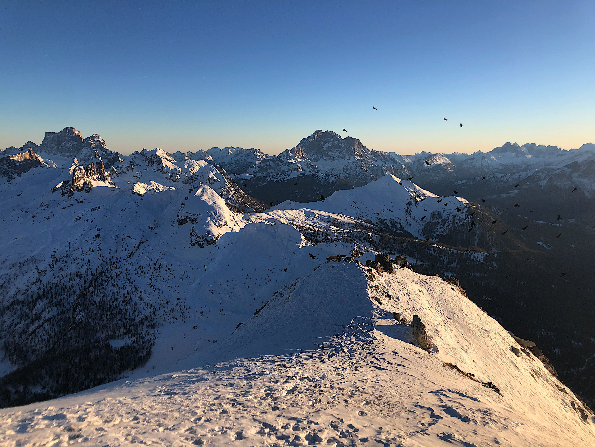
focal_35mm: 28
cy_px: 224
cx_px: 298
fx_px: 481
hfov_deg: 63.4
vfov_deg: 49.7
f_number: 1.8
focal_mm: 3.99
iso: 20
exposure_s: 1/1548
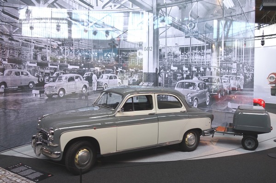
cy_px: 92
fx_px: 214
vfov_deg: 46.3
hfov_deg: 65.6
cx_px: 138
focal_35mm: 28
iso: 125
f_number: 3.5
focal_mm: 10.53
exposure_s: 1/100
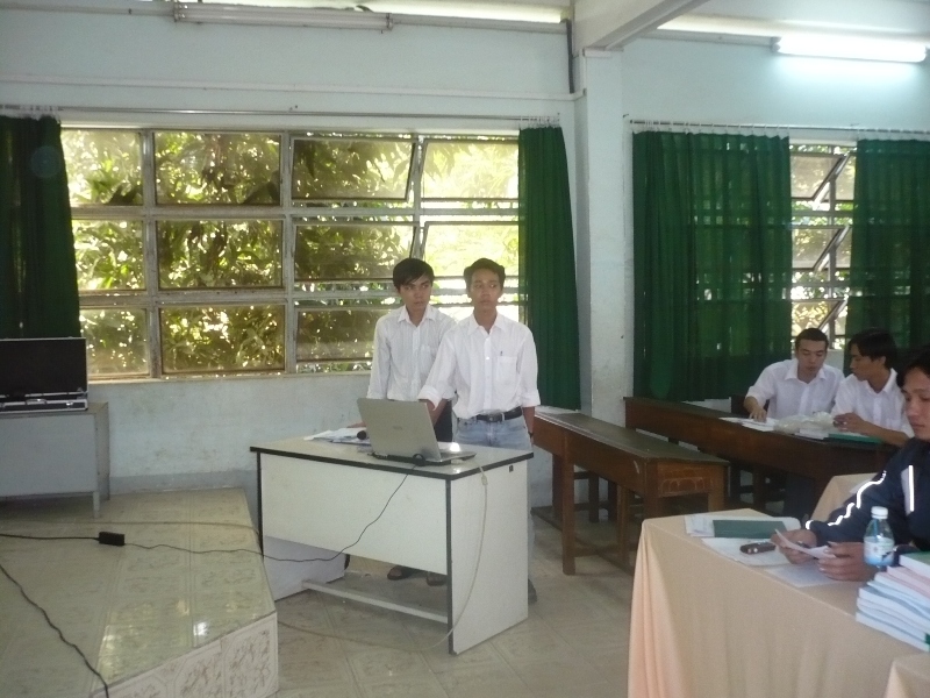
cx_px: 465
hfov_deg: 52.6
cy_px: 349
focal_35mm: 35
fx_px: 940
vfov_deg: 40.7
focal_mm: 5.8
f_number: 2.8
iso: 250
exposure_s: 1/30
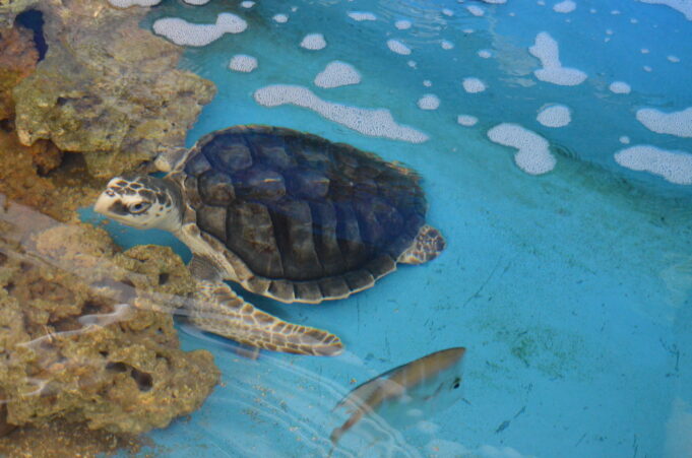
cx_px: 346
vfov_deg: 16.5
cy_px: 229
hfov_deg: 24.7
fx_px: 1582
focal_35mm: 82
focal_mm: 55
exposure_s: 1/400
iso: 6400
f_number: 5.6
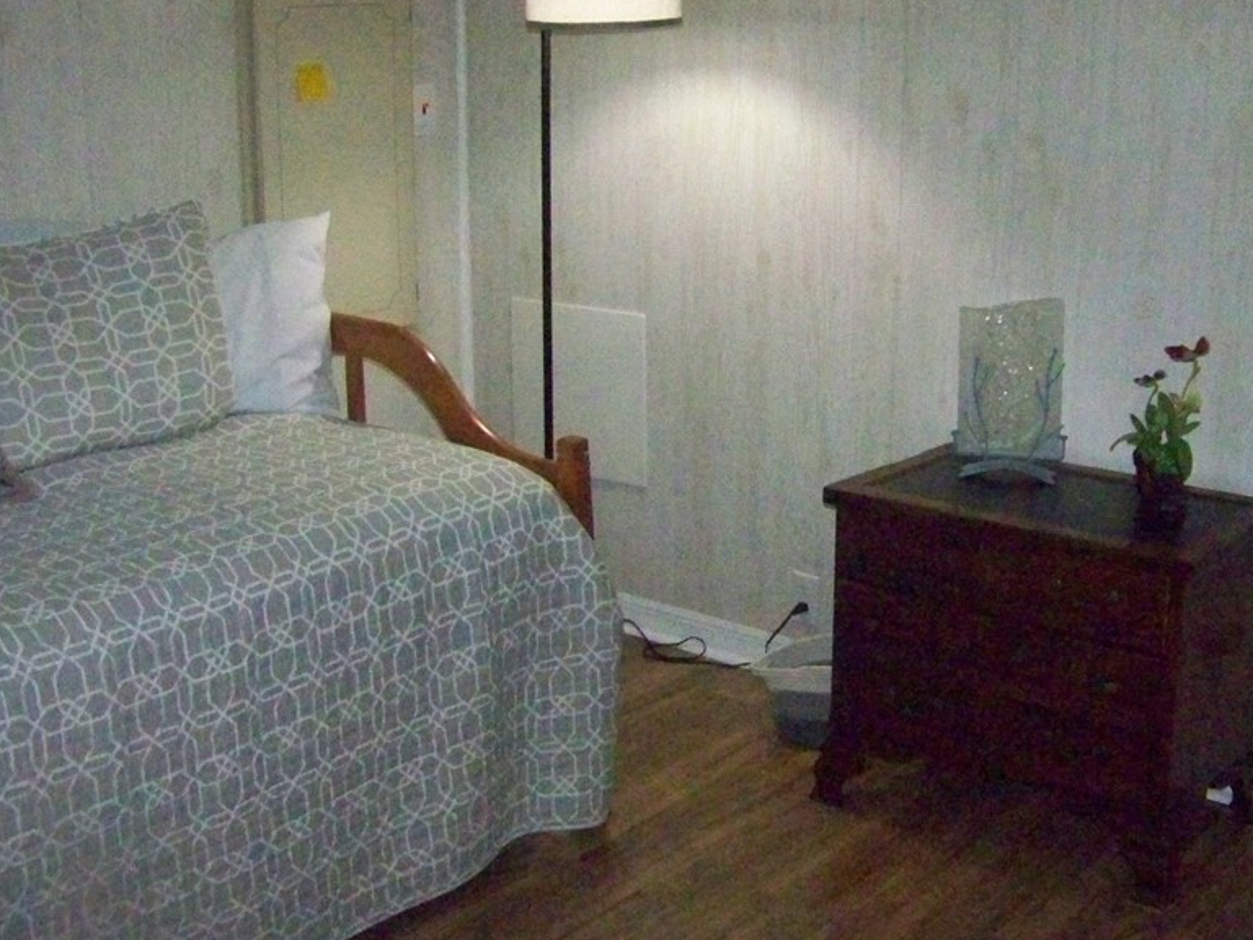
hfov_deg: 39.3
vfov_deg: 30.2
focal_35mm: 48
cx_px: 801
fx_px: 1737
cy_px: 419
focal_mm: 5.85
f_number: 2.8
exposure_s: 1/500
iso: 1600
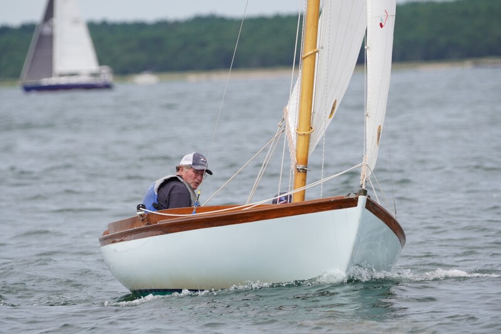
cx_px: 250
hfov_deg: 4.1
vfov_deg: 2.7
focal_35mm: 502
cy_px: 167
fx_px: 6991
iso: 250
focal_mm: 335
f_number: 5.6
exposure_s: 1/1250
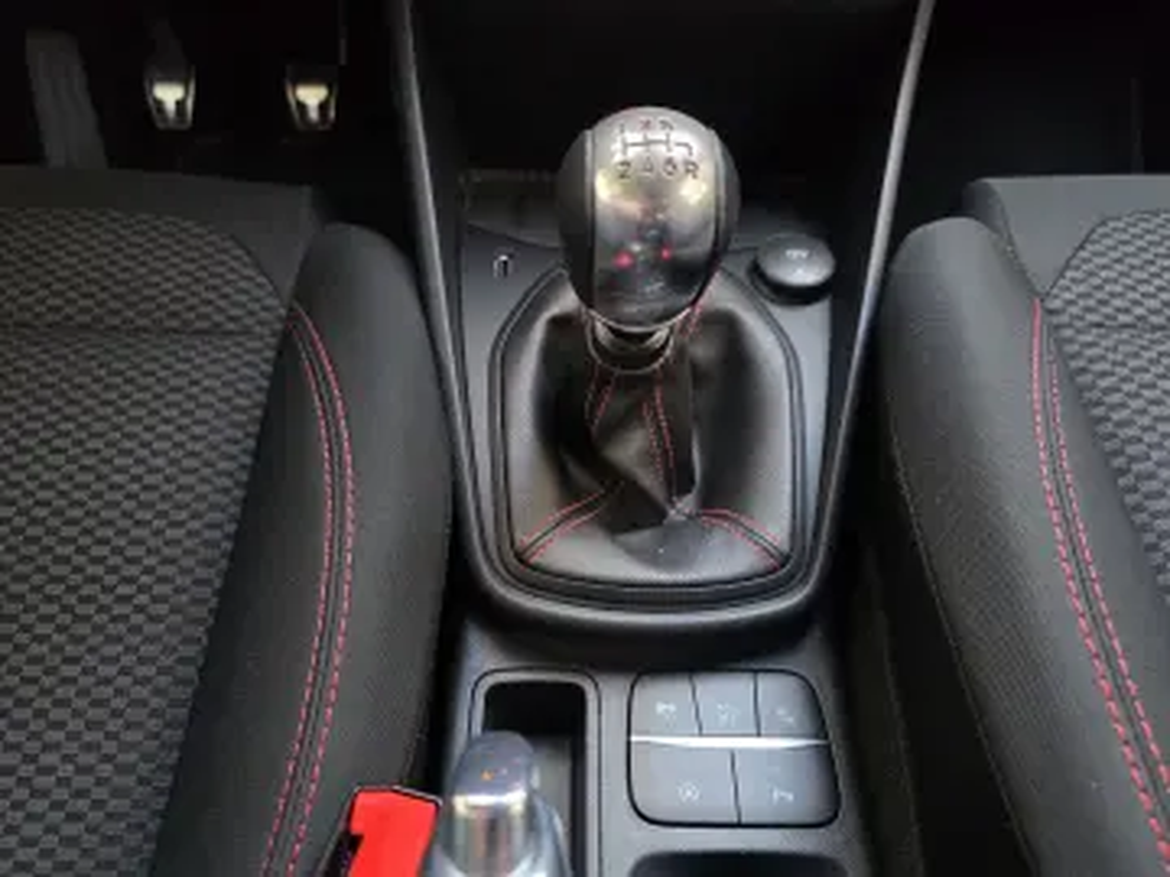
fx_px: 777
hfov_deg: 73.9
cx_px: 585
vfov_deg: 58.9
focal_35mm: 23
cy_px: 438
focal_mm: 6.3
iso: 640
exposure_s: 1/100
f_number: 1.7
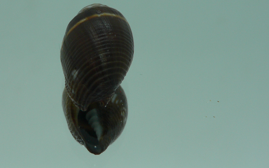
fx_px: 359
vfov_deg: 26.3
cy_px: 66
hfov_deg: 40.8
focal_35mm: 49
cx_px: 100
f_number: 2.8
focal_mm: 4.6
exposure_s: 1/80
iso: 80
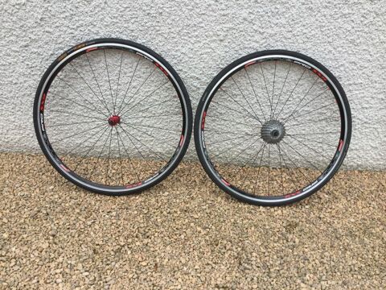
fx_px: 346
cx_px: 193
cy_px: 145
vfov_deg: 45.4
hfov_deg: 58.4
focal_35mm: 31
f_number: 2.4
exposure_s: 1/641
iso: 25
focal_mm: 3.3
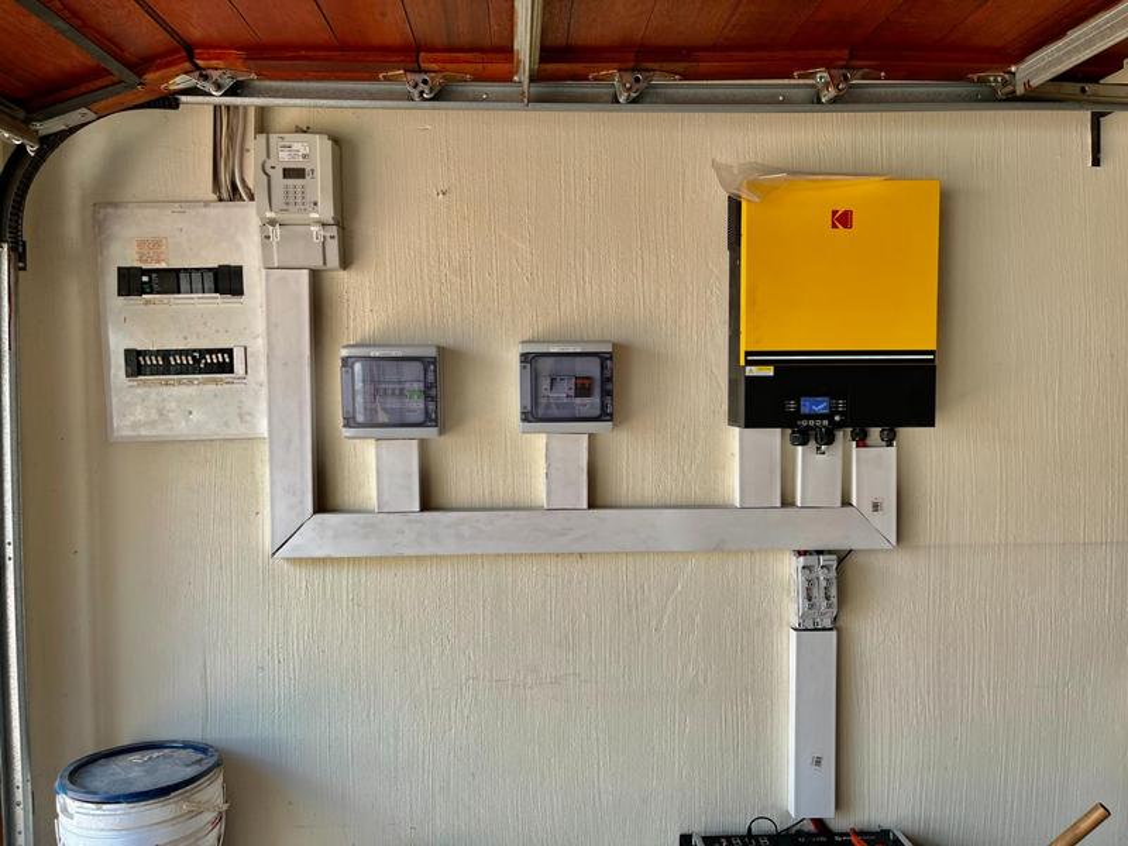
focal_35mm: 26
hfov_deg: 67.3
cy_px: 423
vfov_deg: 53.1
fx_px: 847
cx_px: 564
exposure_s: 1/264
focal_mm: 5.1
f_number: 1.6
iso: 40
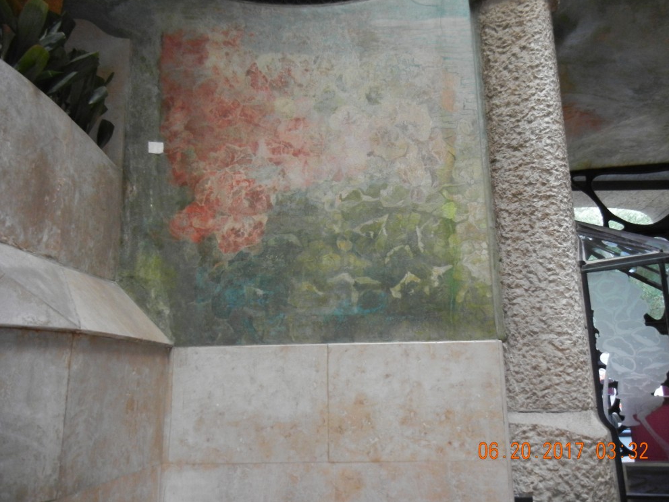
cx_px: 345
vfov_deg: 45.4
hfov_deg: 58.3
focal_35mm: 31
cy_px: 245
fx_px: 599
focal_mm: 5.4
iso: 640
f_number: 3.5
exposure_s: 1/71.1
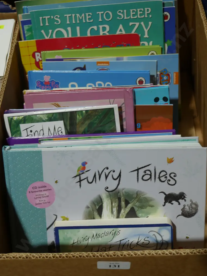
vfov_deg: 37.5
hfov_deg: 28.6
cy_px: 138
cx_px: 104
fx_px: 407
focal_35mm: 51
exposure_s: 1/60
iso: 200
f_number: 5.6
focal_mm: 25
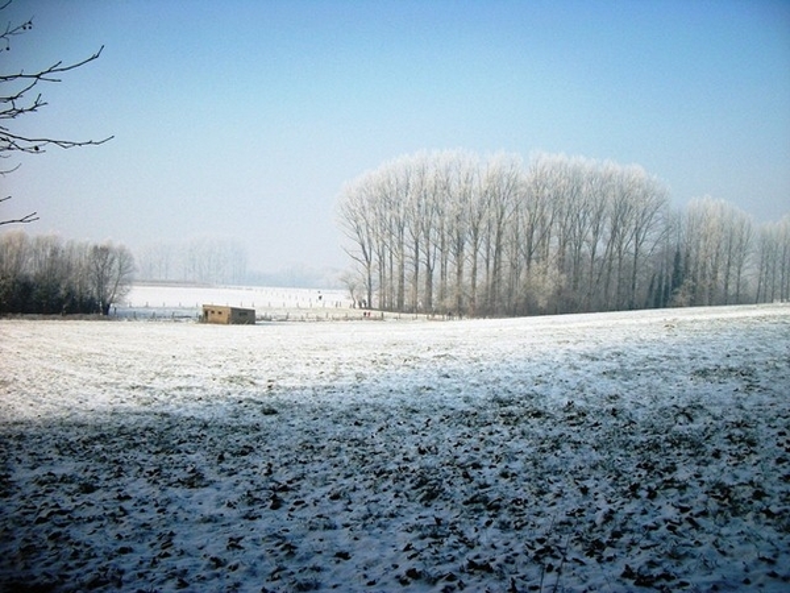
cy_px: 296
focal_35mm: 32
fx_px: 730
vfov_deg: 44.2
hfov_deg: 56.8
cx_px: 395
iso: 80
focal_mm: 5.7
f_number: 8.8
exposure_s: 1/160
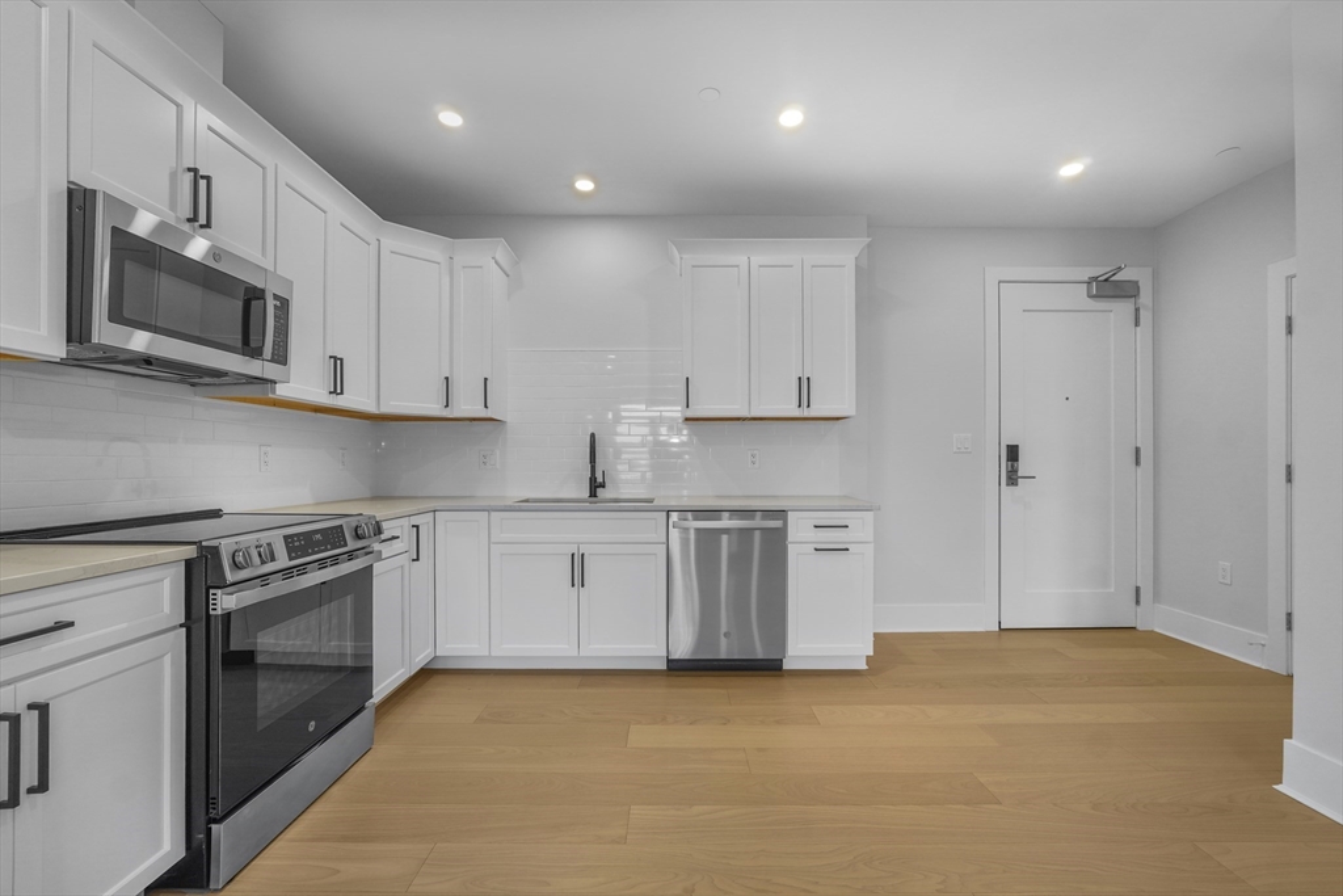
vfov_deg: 77.3
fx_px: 560
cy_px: 448
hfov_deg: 100.4
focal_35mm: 15
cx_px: 672
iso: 160
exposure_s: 1/5
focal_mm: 10
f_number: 8
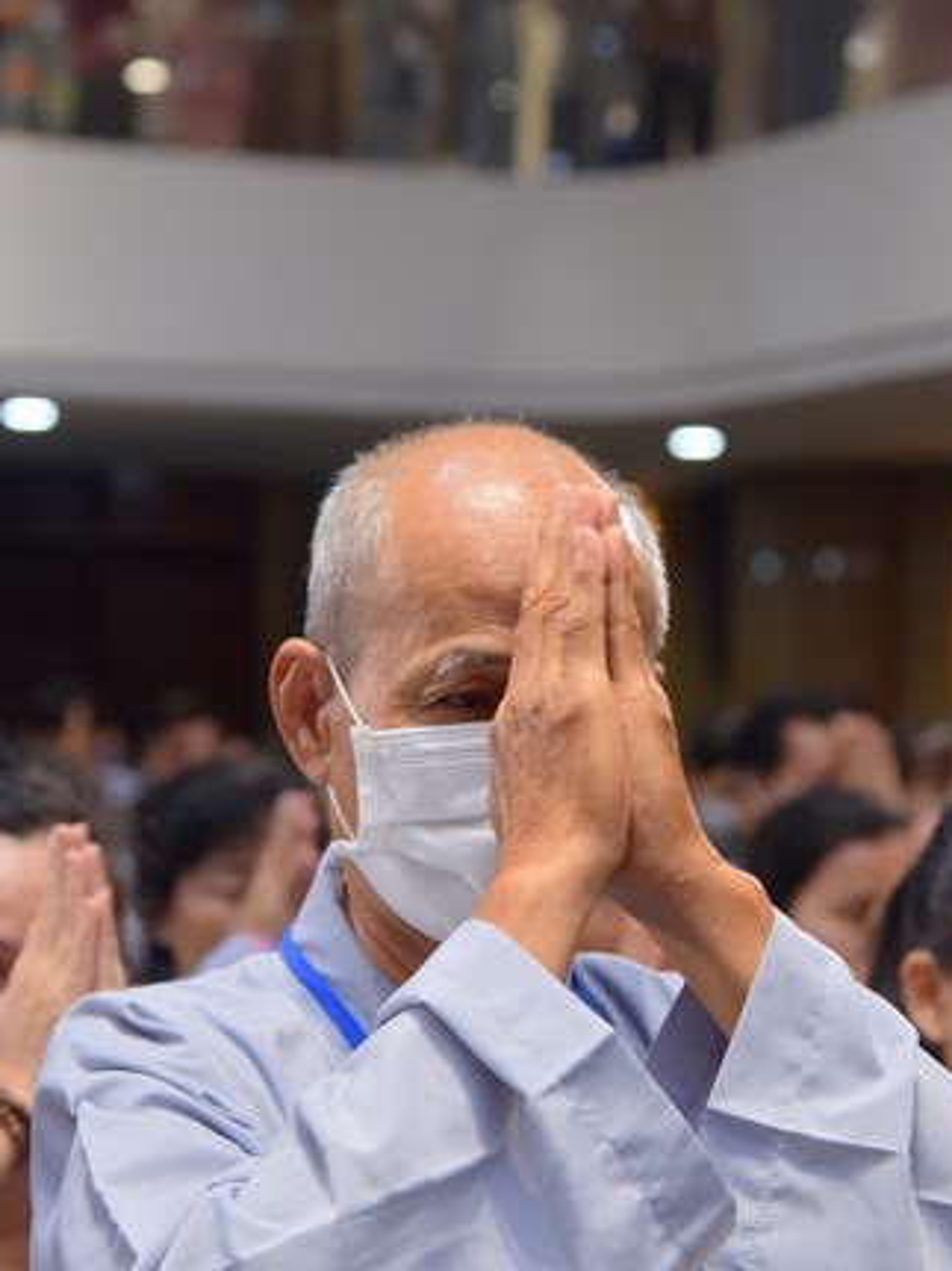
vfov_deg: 17.4
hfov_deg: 13.1
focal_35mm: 113
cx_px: 402
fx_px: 4146
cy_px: 838
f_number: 5
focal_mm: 78
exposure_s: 1/160
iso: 1000
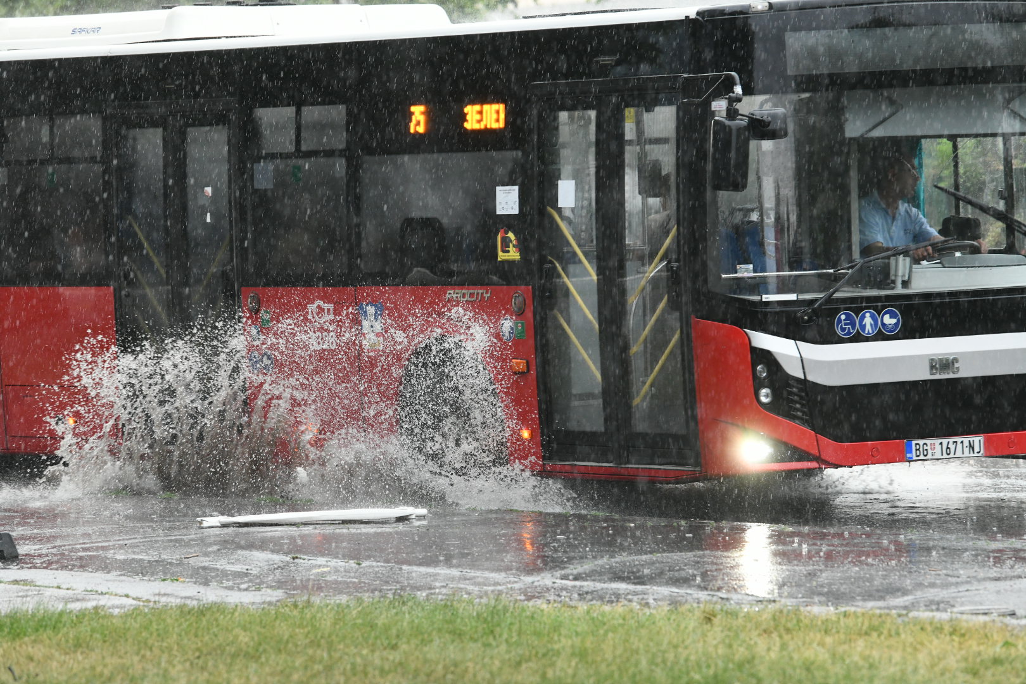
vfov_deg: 6.9
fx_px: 5700
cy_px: 342
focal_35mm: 200
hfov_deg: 10.3
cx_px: 513
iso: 3200
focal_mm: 200
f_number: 5
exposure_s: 1/320
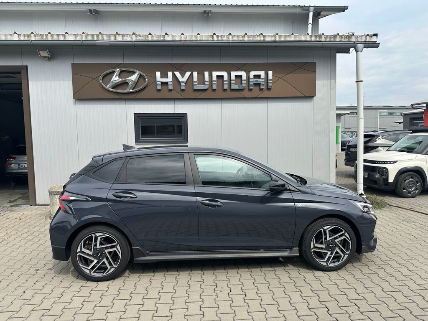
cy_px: 160
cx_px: 214
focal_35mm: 24
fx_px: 297
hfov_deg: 71.6
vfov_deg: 56.8
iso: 80
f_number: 1.78
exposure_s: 1/3472
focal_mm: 6.86
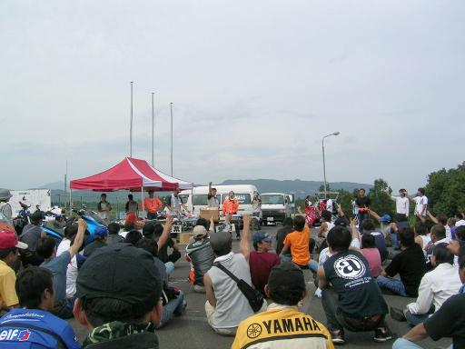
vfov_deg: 40.7
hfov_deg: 52.6
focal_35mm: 35
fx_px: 470
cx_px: 232
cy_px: 174
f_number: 4.8
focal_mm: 5.4
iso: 50
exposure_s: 1/525
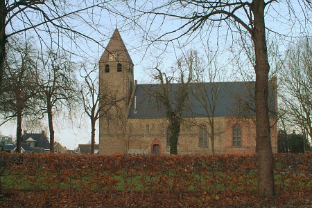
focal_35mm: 53
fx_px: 460
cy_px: 104
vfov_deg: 25.6
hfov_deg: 37.5
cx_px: 156
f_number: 8
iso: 400
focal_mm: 35
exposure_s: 1/250
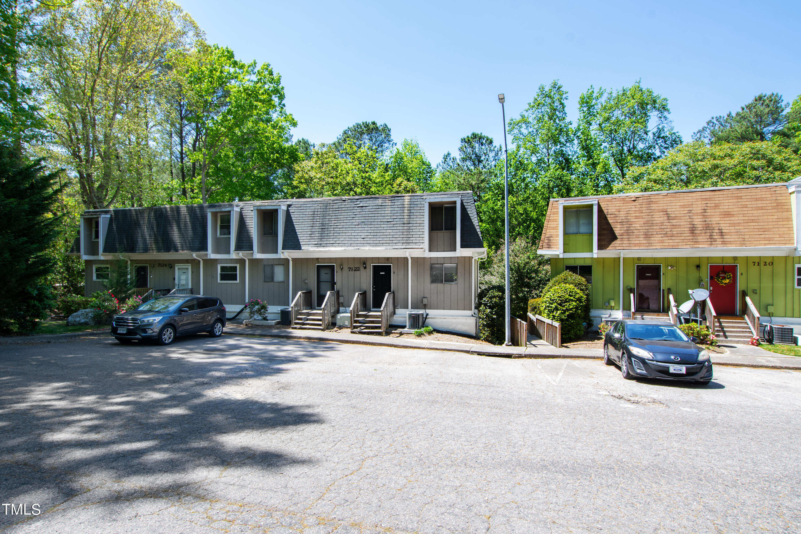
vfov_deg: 69.7
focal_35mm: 17
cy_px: 267
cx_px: 400
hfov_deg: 92.4
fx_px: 384
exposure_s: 1/80
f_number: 8
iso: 160
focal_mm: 11.5
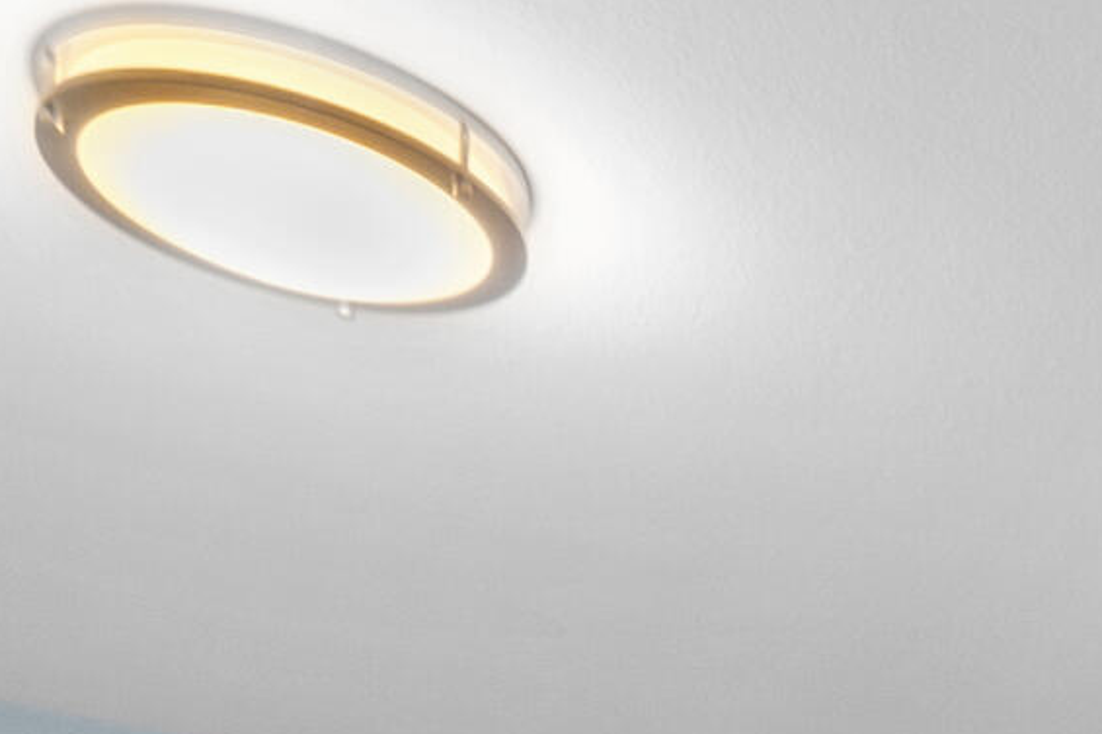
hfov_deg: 18.0
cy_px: 1872
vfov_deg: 12.1
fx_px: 2617
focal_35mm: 86
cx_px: 2073
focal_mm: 16.1
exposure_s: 1/1.67
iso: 640
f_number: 7.1
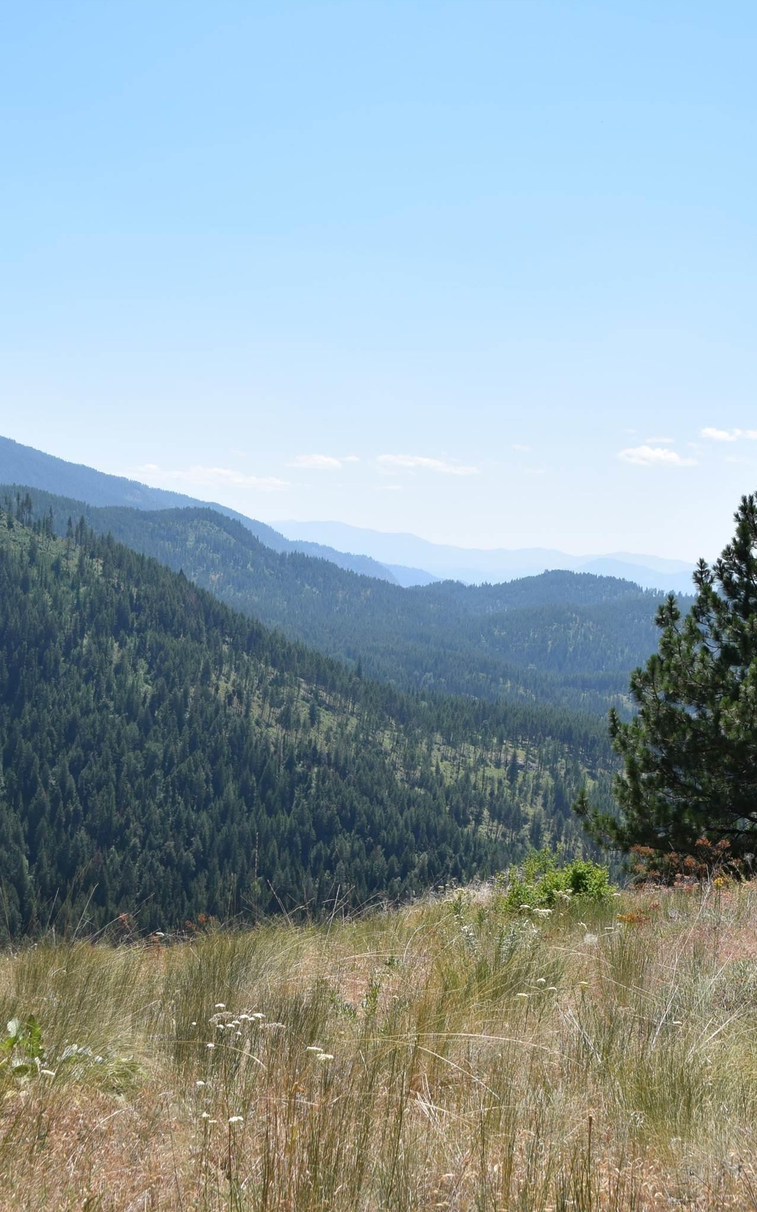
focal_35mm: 46
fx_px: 1519
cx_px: 399
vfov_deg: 43.5
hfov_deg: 28.0
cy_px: 605
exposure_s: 1/400
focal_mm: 20
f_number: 10
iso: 200
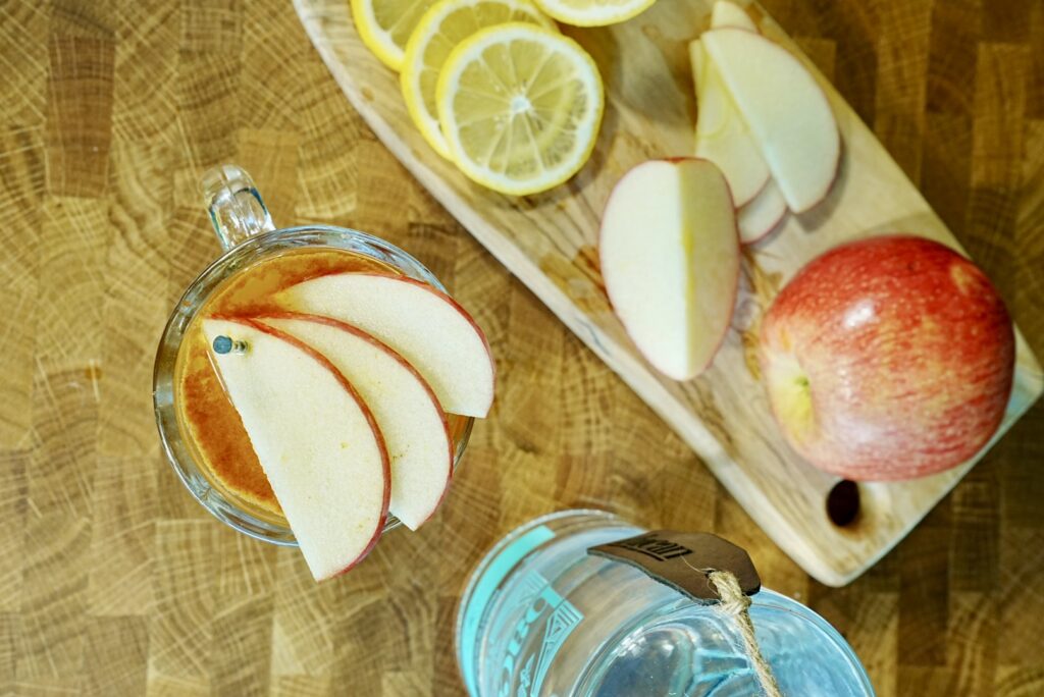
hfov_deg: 44.9
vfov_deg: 30.9
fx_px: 1262
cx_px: 522
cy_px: 348
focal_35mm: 44
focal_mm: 29
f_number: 7.1
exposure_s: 1/50
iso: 500
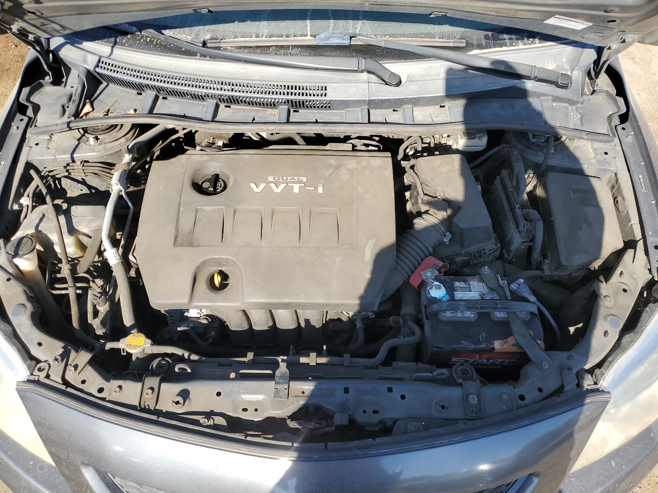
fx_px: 494
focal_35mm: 26
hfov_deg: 67.3
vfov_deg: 53.1
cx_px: 329
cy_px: 246
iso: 50
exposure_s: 1/1111
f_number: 1.5
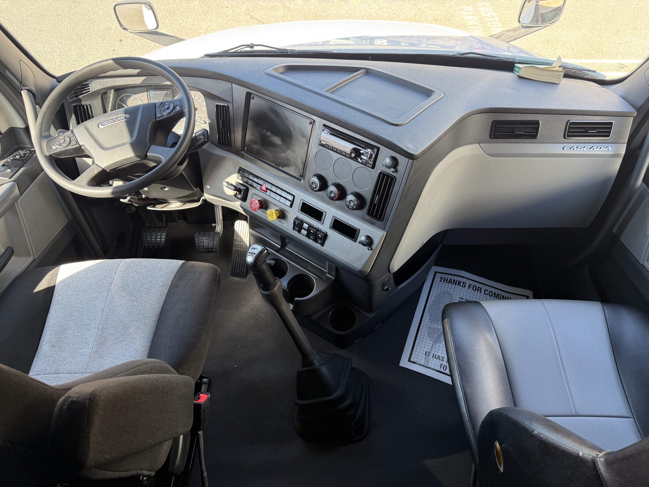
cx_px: 324
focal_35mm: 24
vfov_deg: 56.8
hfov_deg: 71.6
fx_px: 450
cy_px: 244
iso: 100
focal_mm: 6.76
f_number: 1.78
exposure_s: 1/121
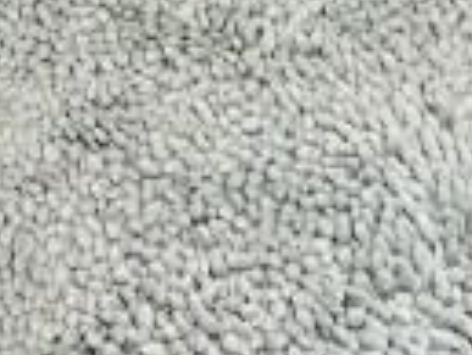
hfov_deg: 17.4
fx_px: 1515
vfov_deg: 9.4
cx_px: 37
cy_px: -816
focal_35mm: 111
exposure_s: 1/60
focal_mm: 2.22
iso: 500
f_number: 2.2
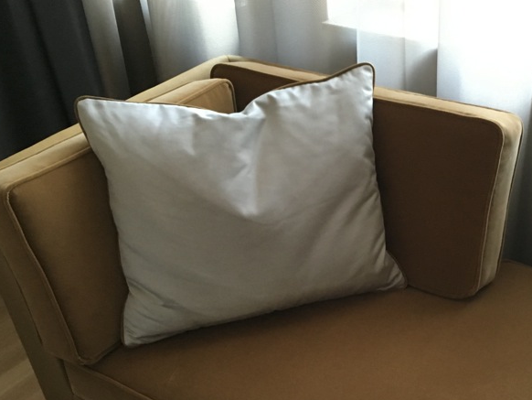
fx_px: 784
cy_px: 286
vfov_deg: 28.3
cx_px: 363
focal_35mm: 51
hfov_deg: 37.0
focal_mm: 4.15
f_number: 2.2
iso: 200
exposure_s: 1/20
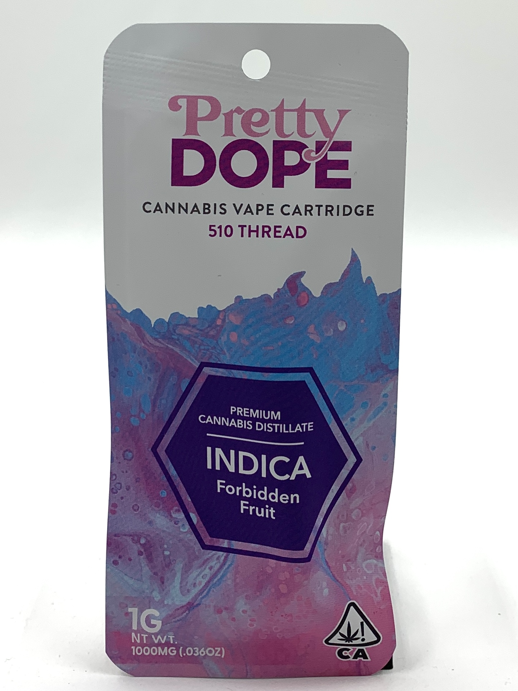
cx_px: 259
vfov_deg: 67.3
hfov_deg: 53.1
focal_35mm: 26
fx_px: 519
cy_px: 346
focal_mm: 4.25
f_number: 1.8
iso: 25
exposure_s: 1/500
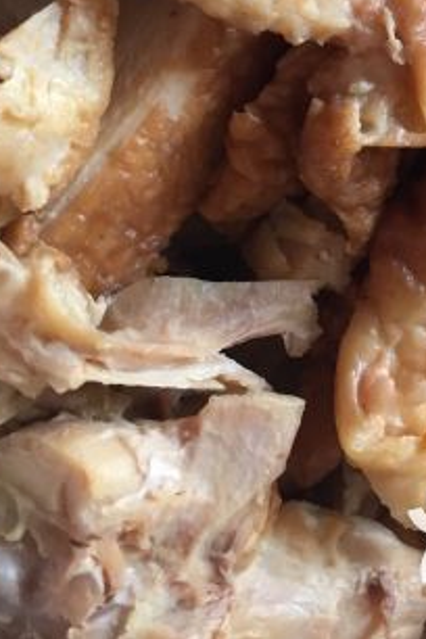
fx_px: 1225
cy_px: -90
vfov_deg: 26.6
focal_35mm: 69
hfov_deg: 19.4
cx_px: 383
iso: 100
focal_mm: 4.15
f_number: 2.2
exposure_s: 1/33
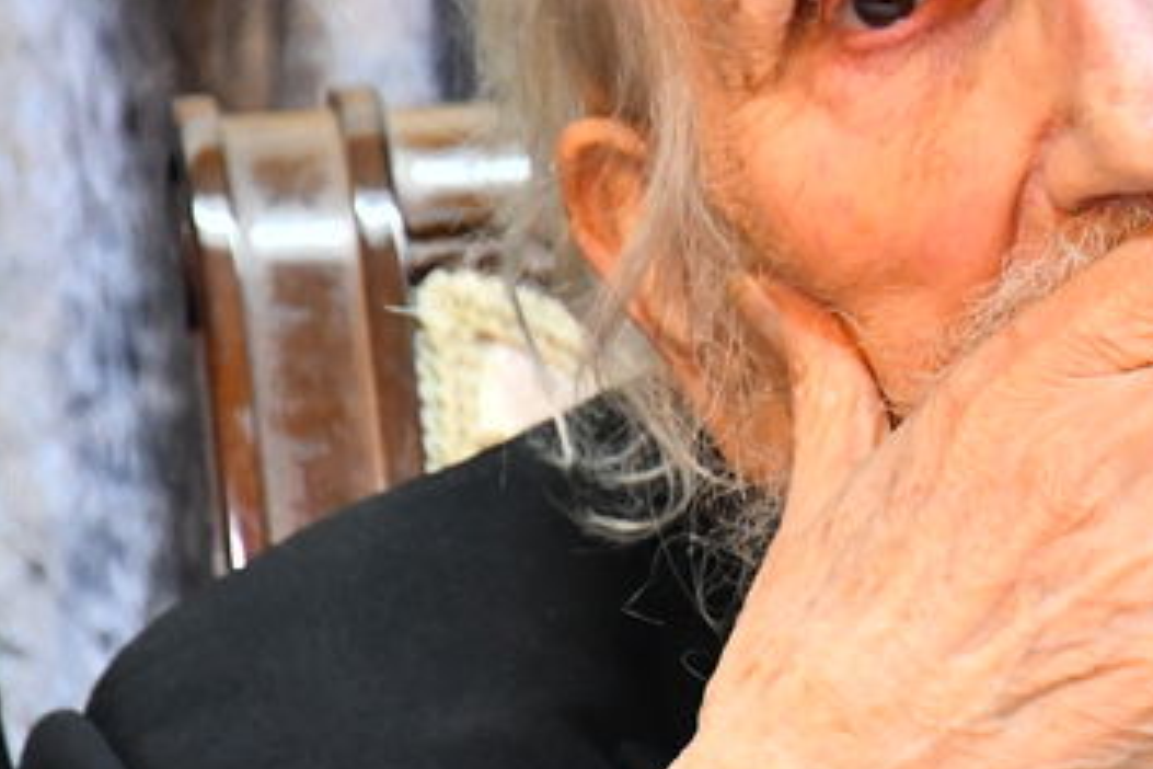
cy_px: 189
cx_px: 1396
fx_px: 38334
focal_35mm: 1197
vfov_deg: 1.1
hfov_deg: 1.7
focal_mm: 300
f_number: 5.6
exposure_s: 1/125
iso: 2500
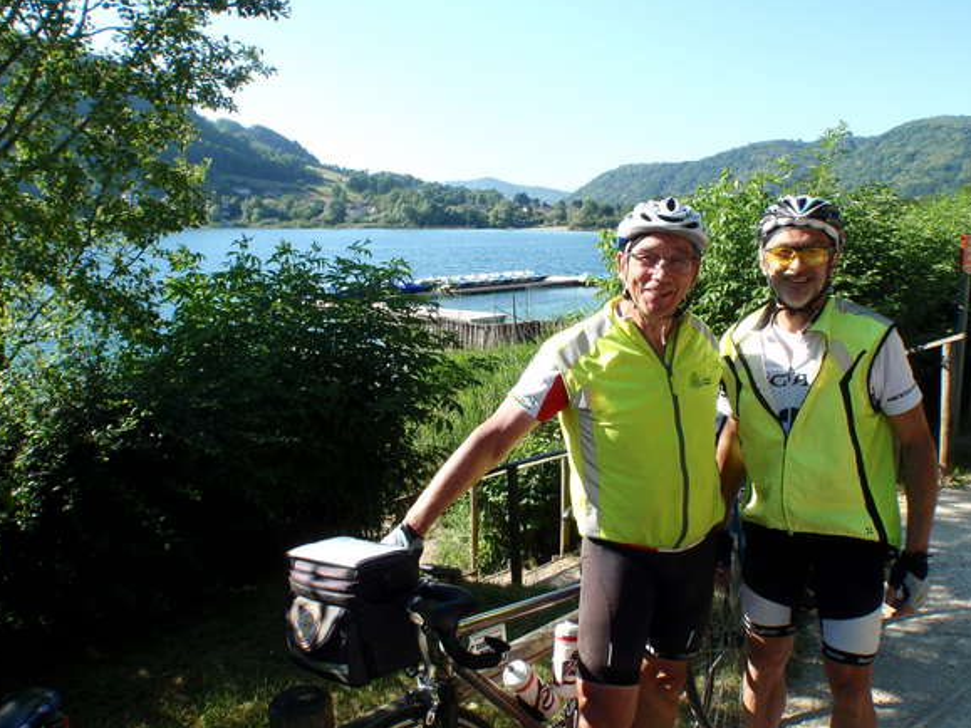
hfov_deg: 61.7
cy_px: 357
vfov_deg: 48.2
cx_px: 491
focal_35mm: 29
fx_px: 813
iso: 64
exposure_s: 1/200
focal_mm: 5
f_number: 4
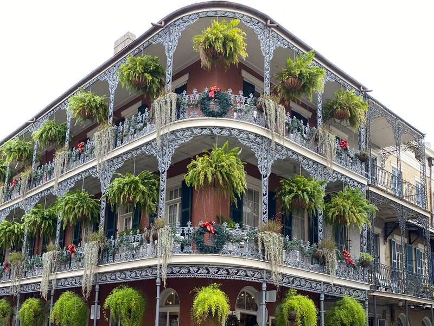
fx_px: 326
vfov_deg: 53.1
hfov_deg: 67.3
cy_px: 163
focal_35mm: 26
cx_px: 217
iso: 32
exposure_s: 1/489
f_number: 1.8
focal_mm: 4.25
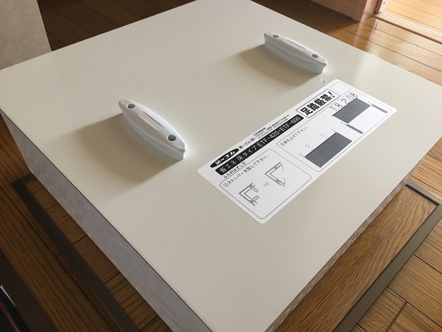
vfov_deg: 48.2
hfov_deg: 61.7
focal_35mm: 29
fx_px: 370
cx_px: 221
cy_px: 166
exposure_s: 1/30
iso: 100
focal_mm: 4.2
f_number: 2.2
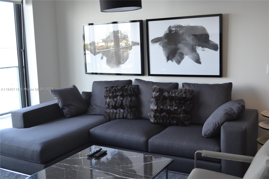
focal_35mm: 39
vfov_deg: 34.2
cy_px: 90
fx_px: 291
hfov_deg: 49.6
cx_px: 134
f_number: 4.2
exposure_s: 1/30
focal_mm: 26
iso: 400
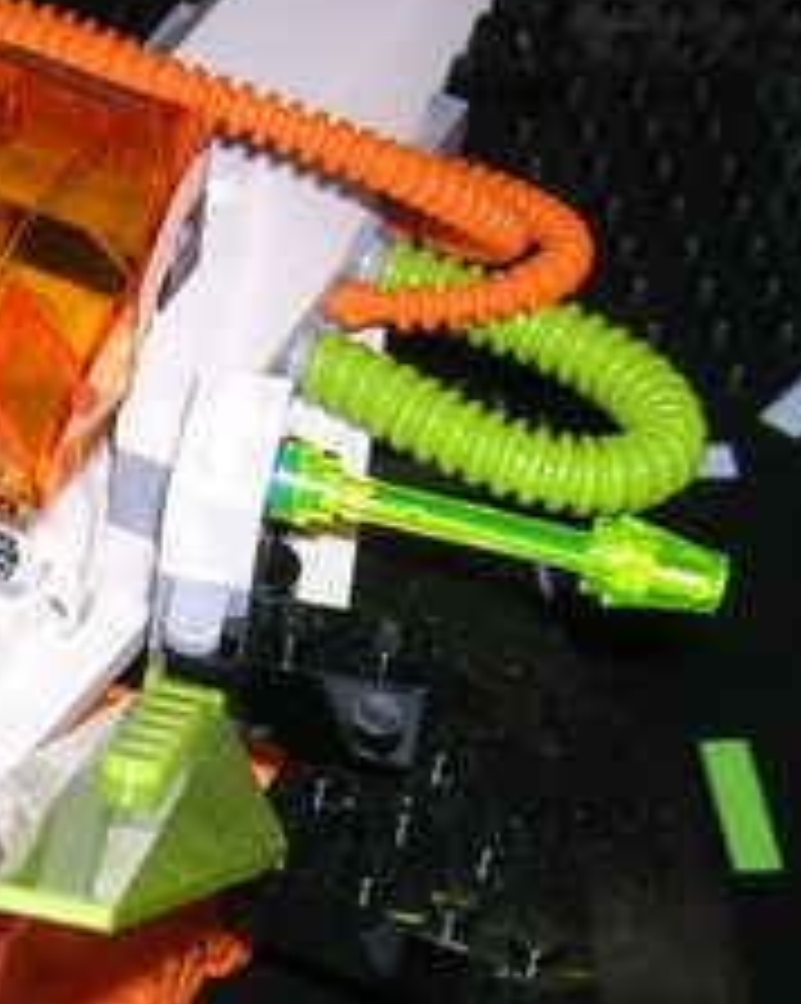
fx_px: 3531
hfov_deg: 12.8
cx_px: 36
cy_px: 777
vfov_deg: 16.1
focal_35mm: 119
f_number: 2.9
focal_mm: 5.7
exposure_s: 1/60.1
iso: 50
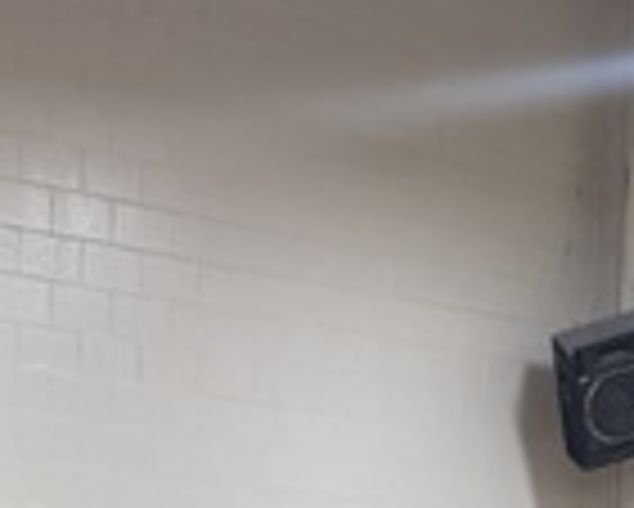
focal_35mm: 170
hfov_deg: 11.1
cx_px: -180
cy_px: 1695
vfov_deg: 7.6
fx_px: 3192
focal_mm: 6.76
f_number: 1.78
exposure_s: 1/121
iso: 80
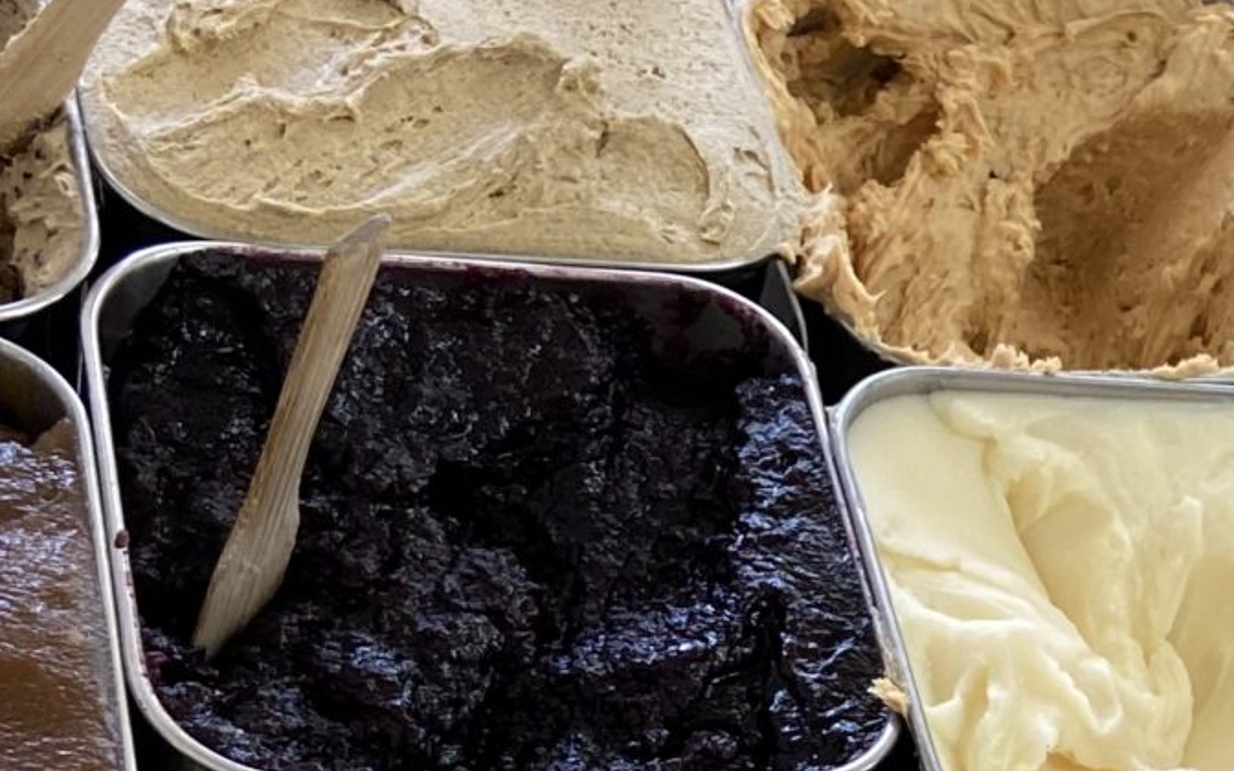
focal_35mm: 105
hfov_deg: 18.7
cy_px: 934
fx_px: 3531
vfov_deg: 12.2
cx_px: 1513
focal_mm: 4.25
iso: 125
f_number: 1.8
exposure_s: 1/115
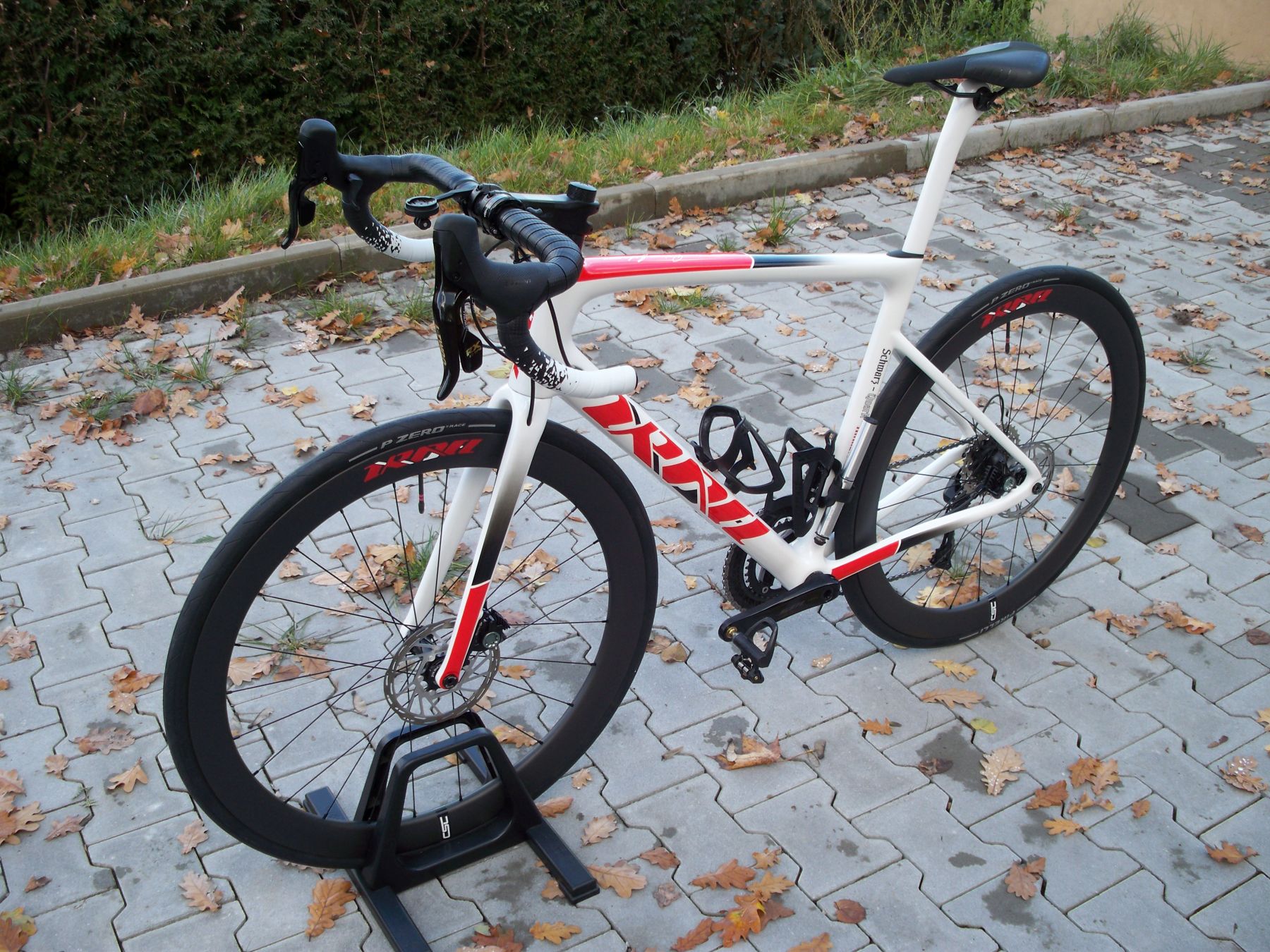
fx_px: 1357
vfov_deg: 38.7
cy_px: 476
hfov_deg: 50.1
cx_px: 635
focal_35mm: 37
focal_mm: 7.9
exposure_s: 1/60
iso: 64
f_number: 3.4
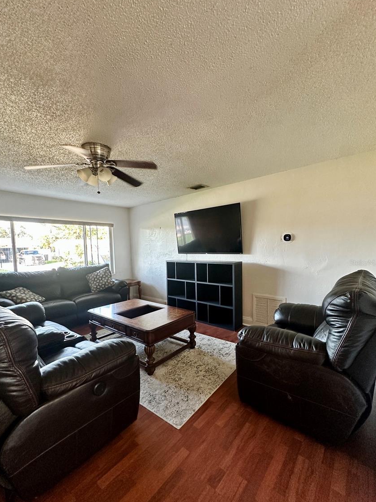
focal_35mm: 15
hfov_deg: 81.7
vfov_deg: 98.1
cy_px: 263
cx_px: 180
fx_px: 217
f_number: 2.2
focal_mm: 2.22
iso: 400
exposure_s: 1/60
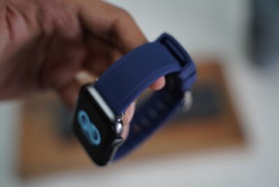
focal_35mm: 57
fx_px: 442
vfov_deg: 23.8
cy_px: 94
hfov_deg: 35.0
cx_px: 140
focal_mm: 57
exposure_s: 1/320
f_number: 2.8
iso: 1000
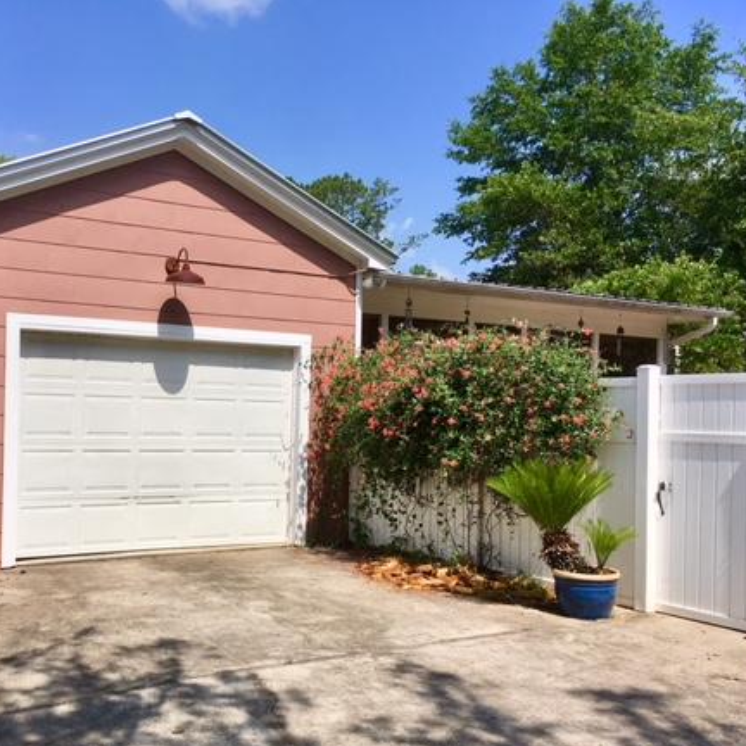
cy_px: 411
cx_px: 238
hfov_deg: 43.1
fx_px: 927
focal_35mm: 38
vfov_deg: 43.8
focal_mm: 4.15
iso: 25
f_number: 2.2
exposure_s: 1/2747
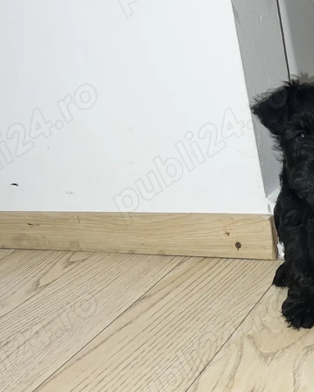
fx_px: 616
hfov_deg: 27.3
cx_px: 296
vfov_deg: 35.3
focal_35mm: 53
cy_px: 164
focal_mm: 5.7
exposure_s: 1/35
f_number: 1.5
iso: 40
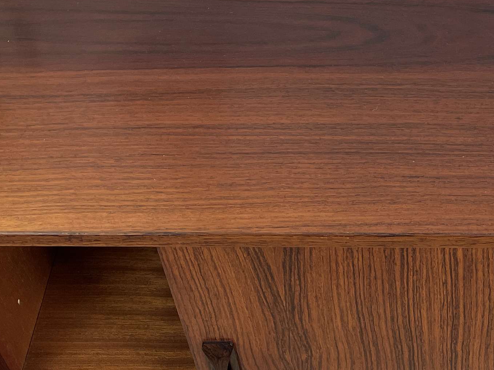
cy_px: 218
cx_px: 453
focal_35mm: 77
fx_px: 1099
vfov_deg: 19.1
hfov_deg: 24.5
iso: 64
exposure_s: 1/100
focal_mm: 4.2
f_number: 1.6
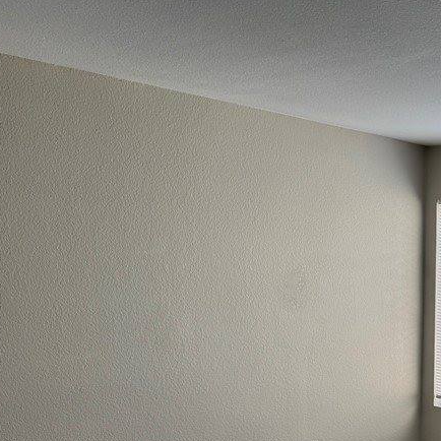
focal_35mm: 50
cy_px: 348
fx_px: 721
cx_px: 457
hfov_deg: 31.1
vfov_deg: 33.1
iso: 80
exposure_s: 1/202
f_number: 1.78
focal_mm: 6.76
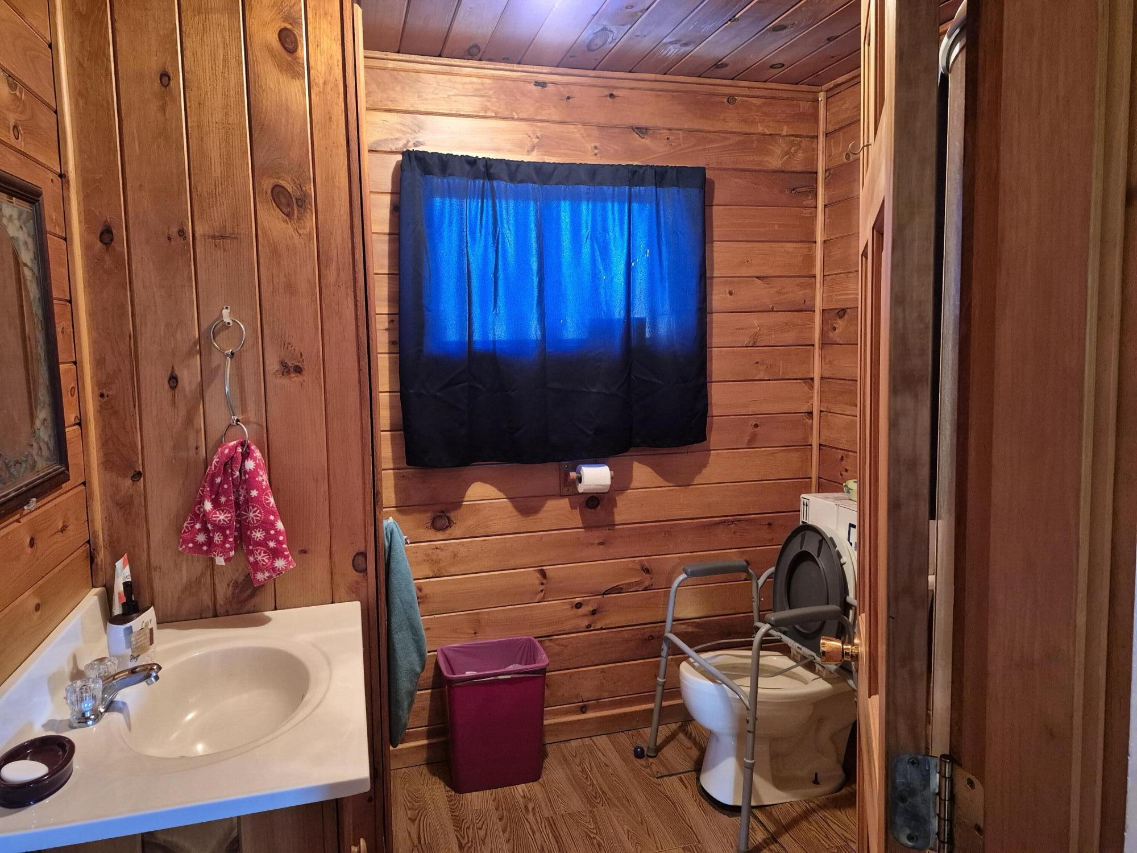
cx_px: 568
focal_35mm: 23
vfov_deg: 58.9
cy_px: 426
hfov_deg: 73.9
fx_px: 755
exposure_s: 1/60
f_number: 1.8
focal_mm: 5.4
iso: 1000
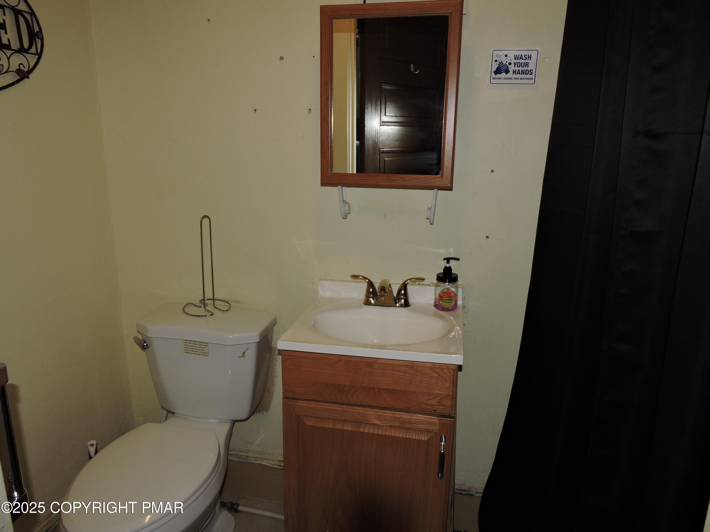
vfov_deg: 56.8
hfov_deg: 71.6
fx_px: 492
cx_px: 355
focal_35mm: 24
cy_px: 266
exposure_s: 1/60
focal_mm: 4.3
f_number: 3.3
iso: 100
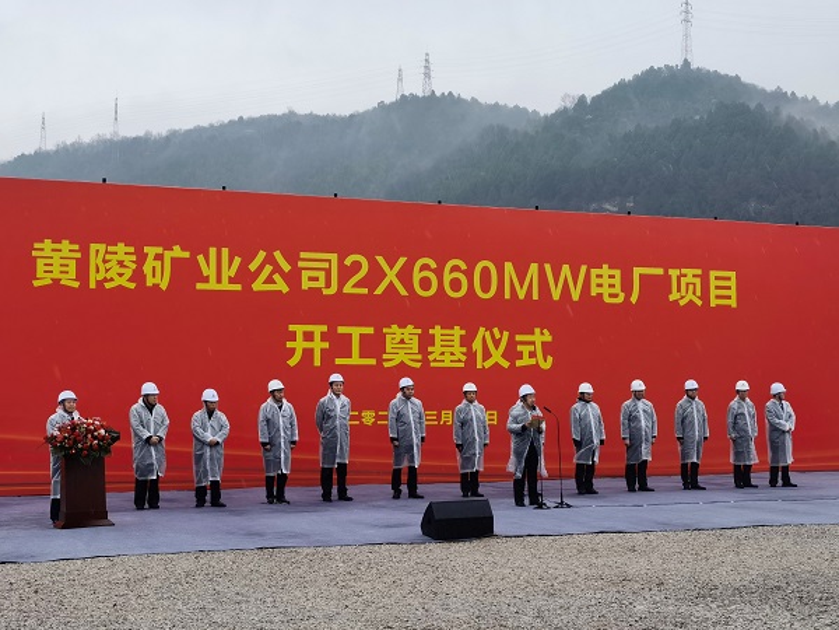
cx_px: 420
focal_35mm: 52
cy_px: 315
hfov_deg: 36.8
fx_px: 1260
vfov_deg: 28.0
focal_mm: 6.67
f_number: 1.9
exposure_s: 1/527
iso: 50
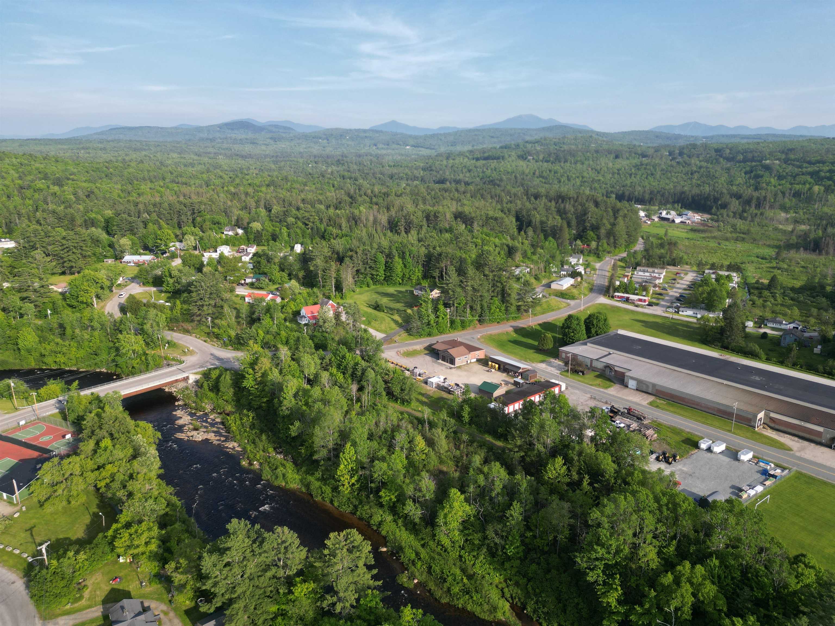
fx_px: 579
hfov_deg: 71.6
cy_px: 313
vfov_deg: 56.8
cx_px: 418
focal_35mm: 24
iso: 110
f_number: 1.7
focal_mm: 6.72
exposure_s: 1/1600
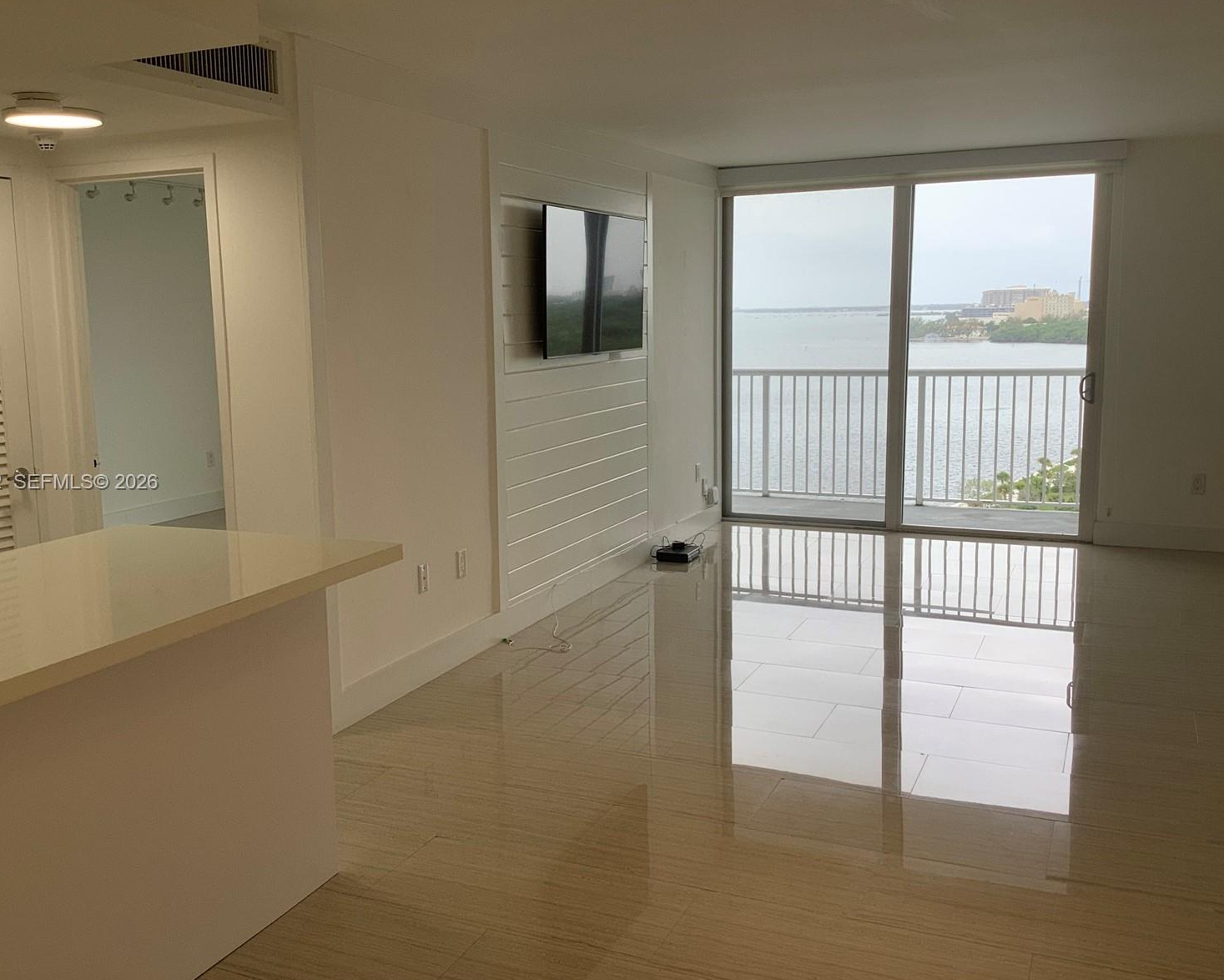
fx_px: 1196
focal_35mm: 33
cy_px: 483
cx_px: 566
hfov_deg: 54.2
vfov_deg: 44.6
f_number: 2.4
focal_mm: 3.3
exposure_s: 1/120
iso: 32
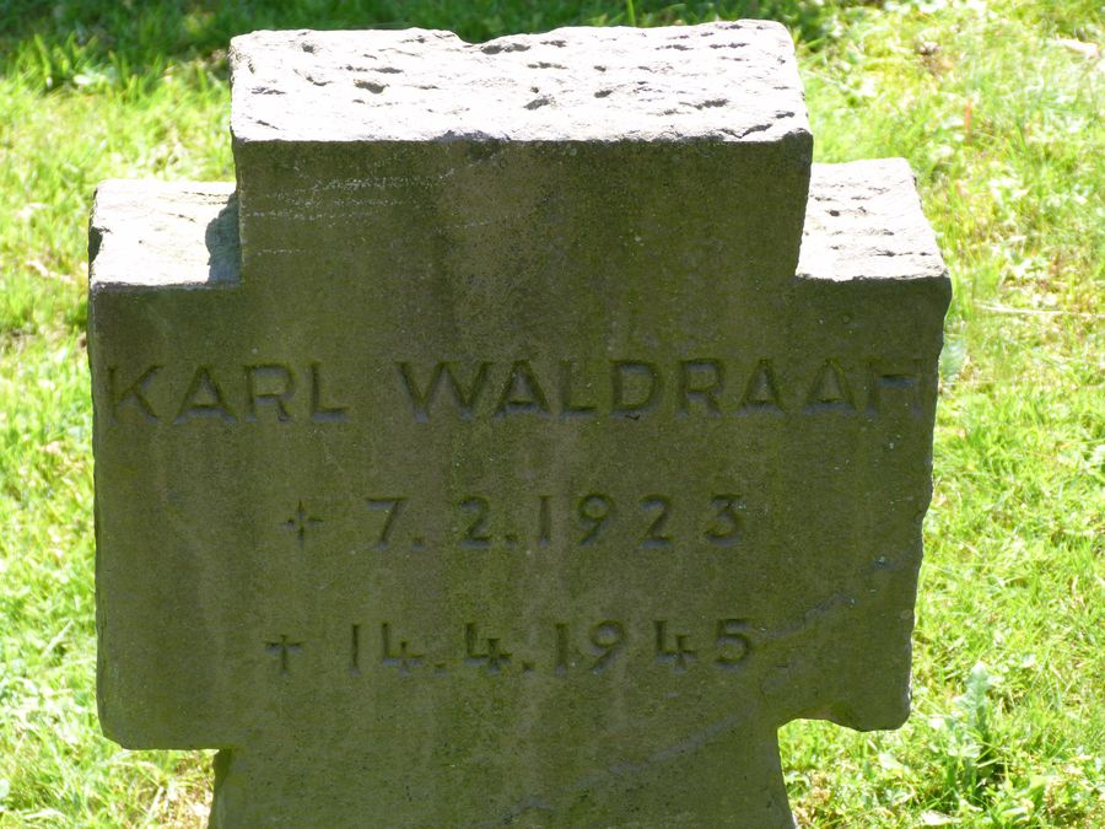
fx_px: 4150
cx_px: 552
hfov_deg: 15.2
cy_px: 414
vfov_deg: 11.4
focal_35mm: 130
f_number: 3.6
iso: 80
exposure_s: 1/100
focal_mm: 23.5
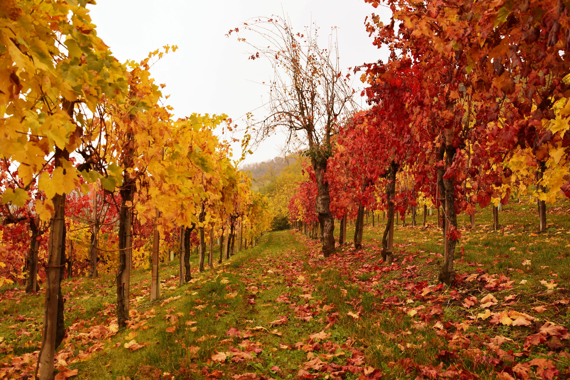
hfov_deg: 37.9
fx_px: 831
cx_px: 285
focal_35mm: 52
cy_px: 190
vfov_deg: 25.8
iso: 400
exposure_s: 1/250
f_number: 10
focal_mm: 35
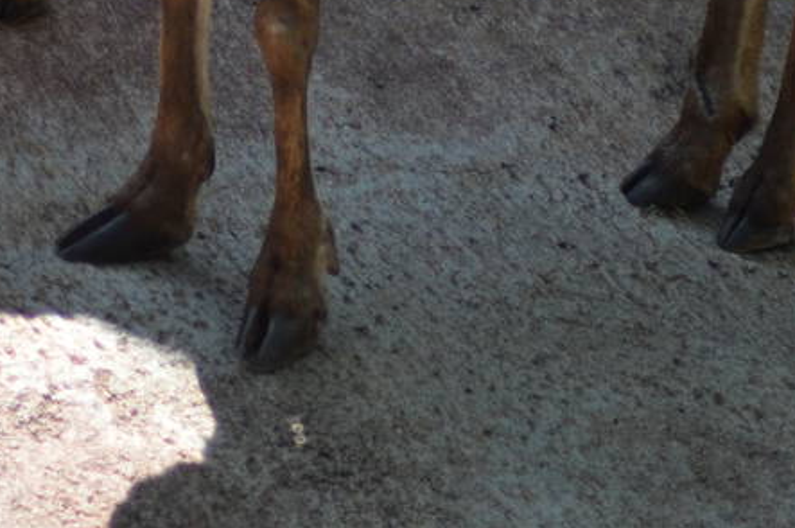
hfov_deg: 5.4
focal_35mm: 379
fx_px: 8357
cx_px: 447
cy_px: -282
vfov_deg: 3.6
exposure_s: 1/1000
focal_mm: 70
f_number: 4
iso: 560
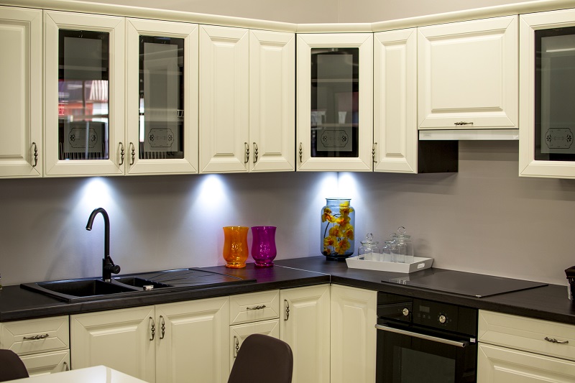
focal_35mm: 52
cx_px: 288
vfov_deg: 25.7
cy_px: 192
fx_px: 838
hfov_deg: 37.9
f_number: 2.8
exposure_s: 1/30
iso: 100
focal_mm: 35
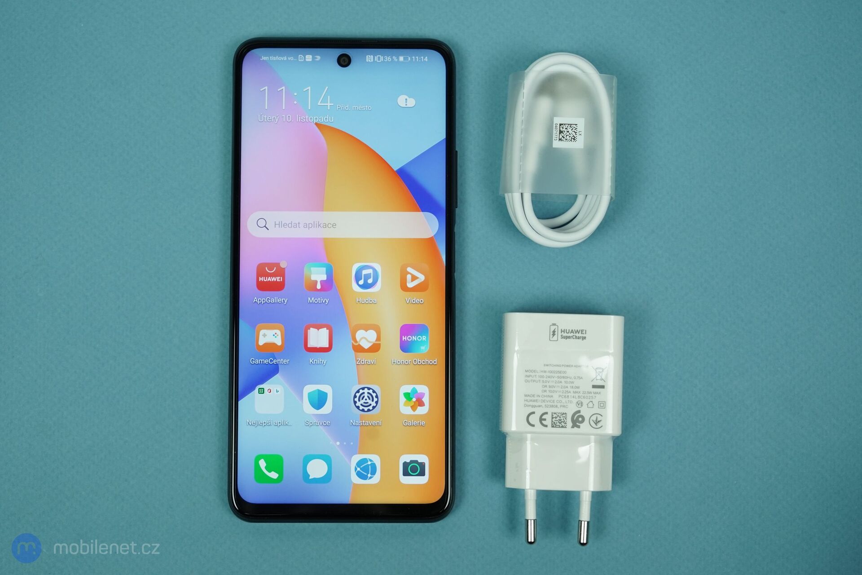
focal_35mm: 53
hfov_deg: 37.5
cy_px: 288
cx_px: 431
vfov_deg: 25.5
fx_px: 1269
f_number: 6.3
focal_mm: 53
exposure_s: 1/200
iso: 1000
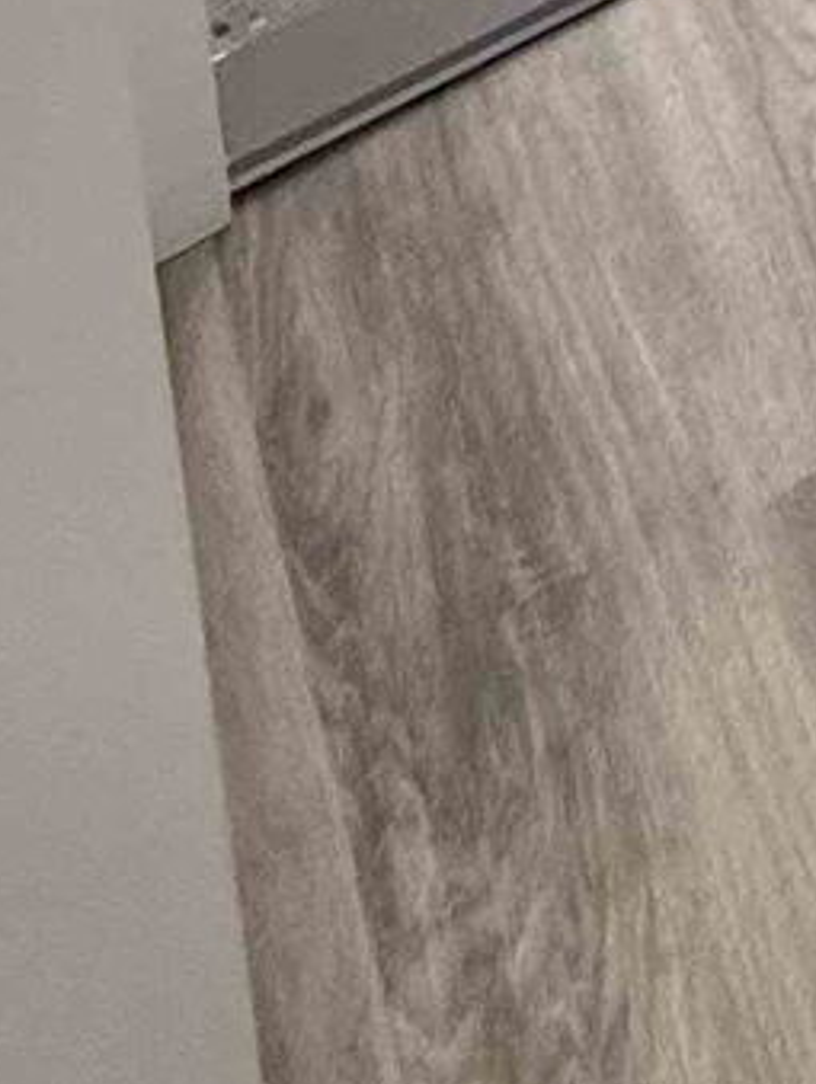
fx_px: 2761
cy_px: -1930
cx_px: 2355
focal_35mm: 88
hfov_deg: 11.3
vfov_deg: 12.6
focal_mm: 2.22
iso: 160
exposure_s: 1/120
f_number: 2.2
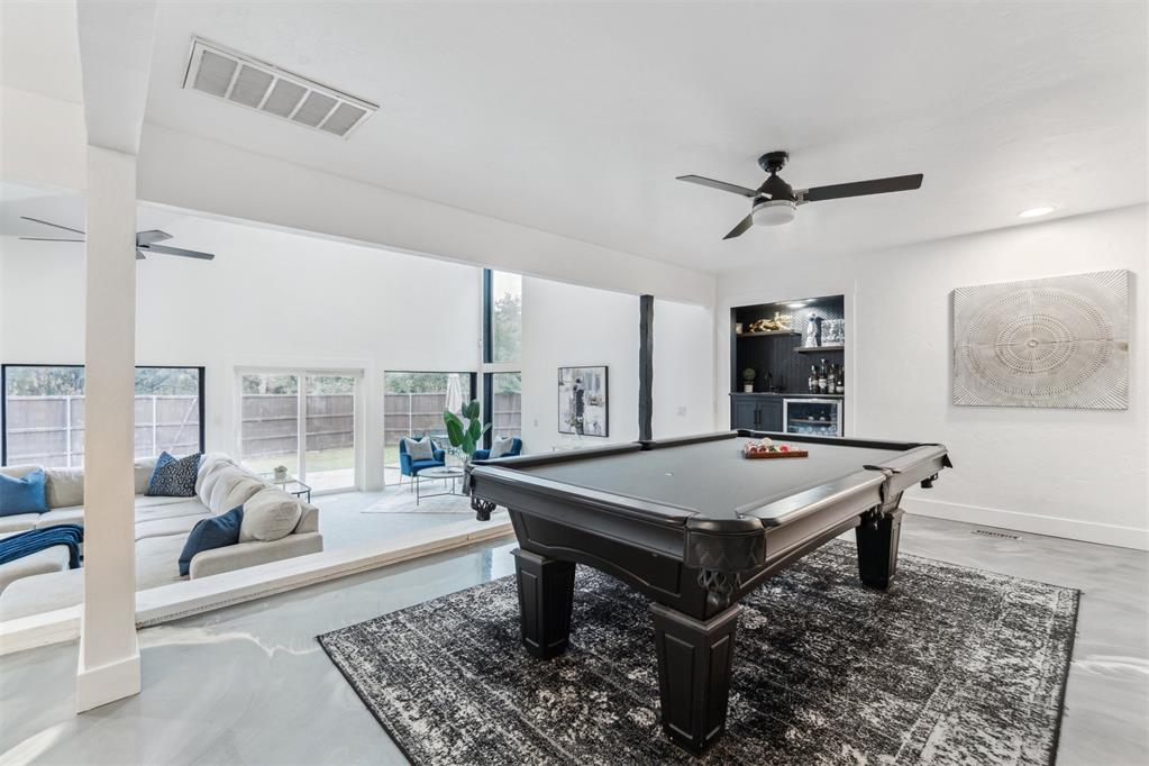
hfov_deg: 100.4
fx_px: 479
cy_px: 383
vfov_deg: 77.3
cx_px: 574
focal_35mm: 15
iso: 200
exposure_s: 1/10
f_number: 6.3
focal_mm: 10
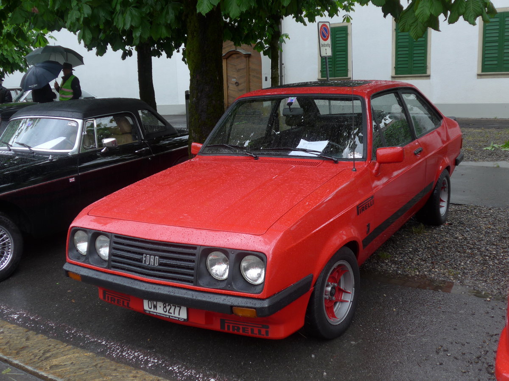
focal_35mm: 39
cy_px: 190
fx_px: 573
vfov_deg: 36.8
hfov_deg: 47.9
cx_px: 254
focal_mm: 8
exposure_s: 1/125
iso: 80
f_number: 2.5
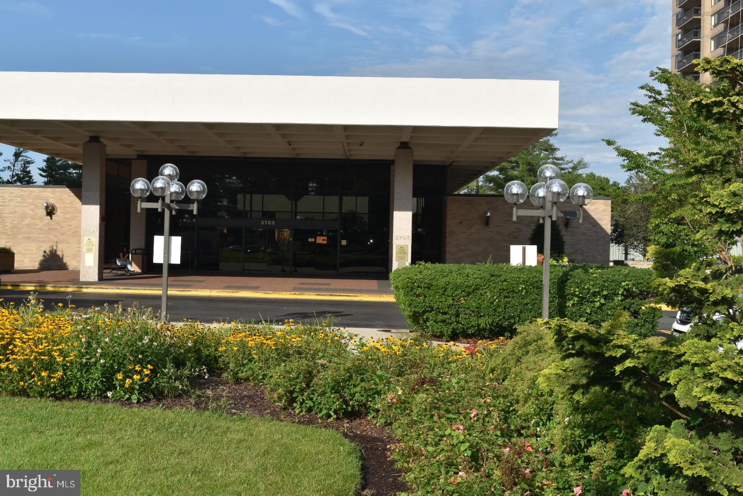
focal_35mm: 45
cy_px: 248
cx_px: 372
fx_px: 929
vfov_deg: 29.9
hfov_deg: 43.6
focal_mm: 30
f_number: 10
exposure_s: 1/200
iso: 100
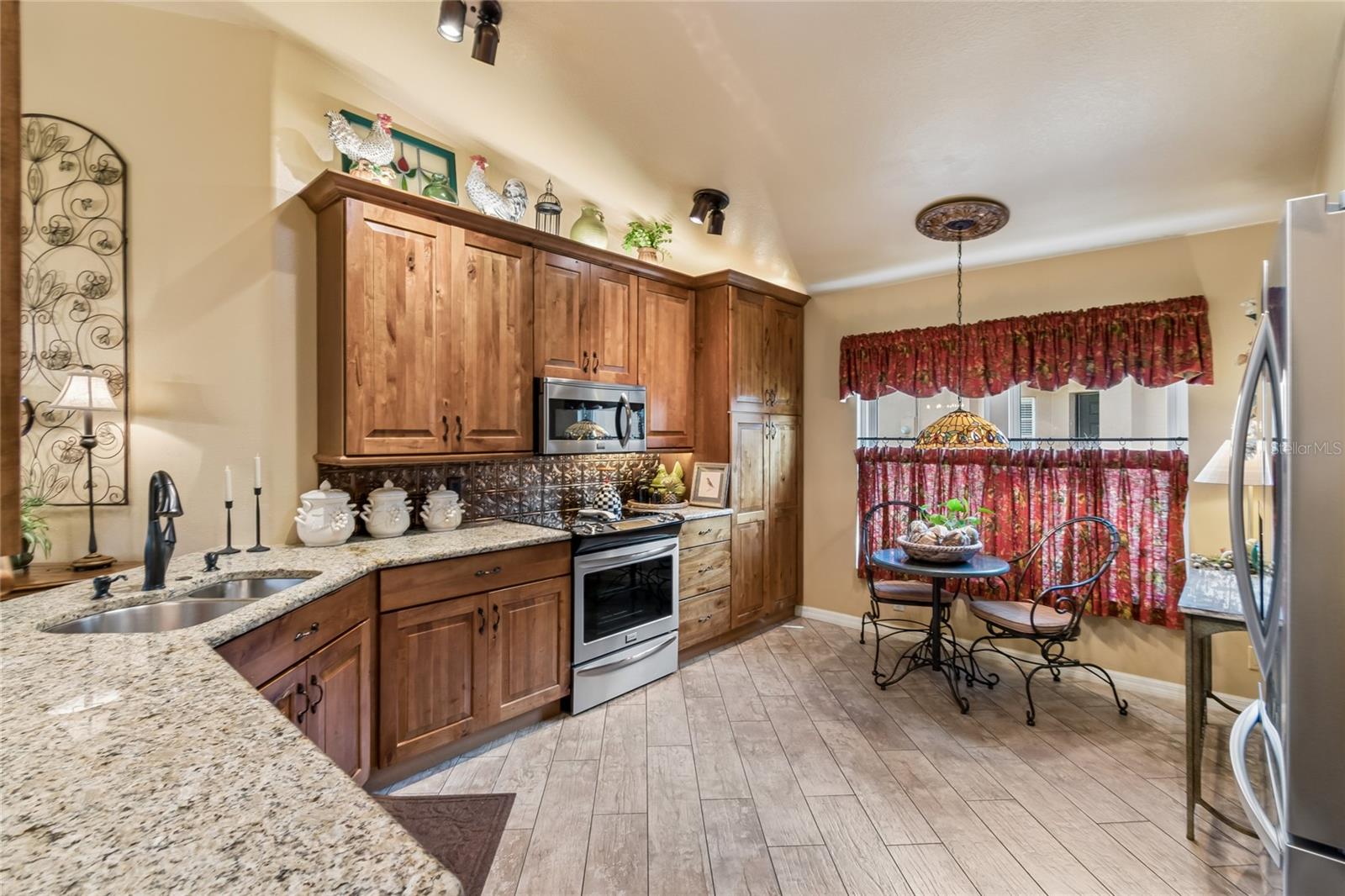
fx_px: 560
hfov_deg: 100.4
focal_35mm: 15
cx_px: 672
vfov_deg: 77.3
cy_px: 448
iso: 100
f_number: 7.1
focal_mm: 10
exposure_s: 1/4
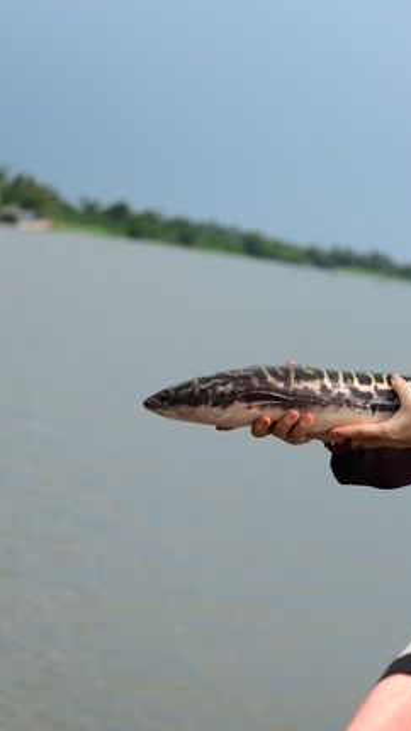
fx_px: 1995
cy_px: 366
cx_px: 387
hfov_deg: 11.7
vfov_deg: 20.7
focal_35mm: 103
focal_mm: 65
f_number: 4
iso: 320
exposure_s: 1/3200
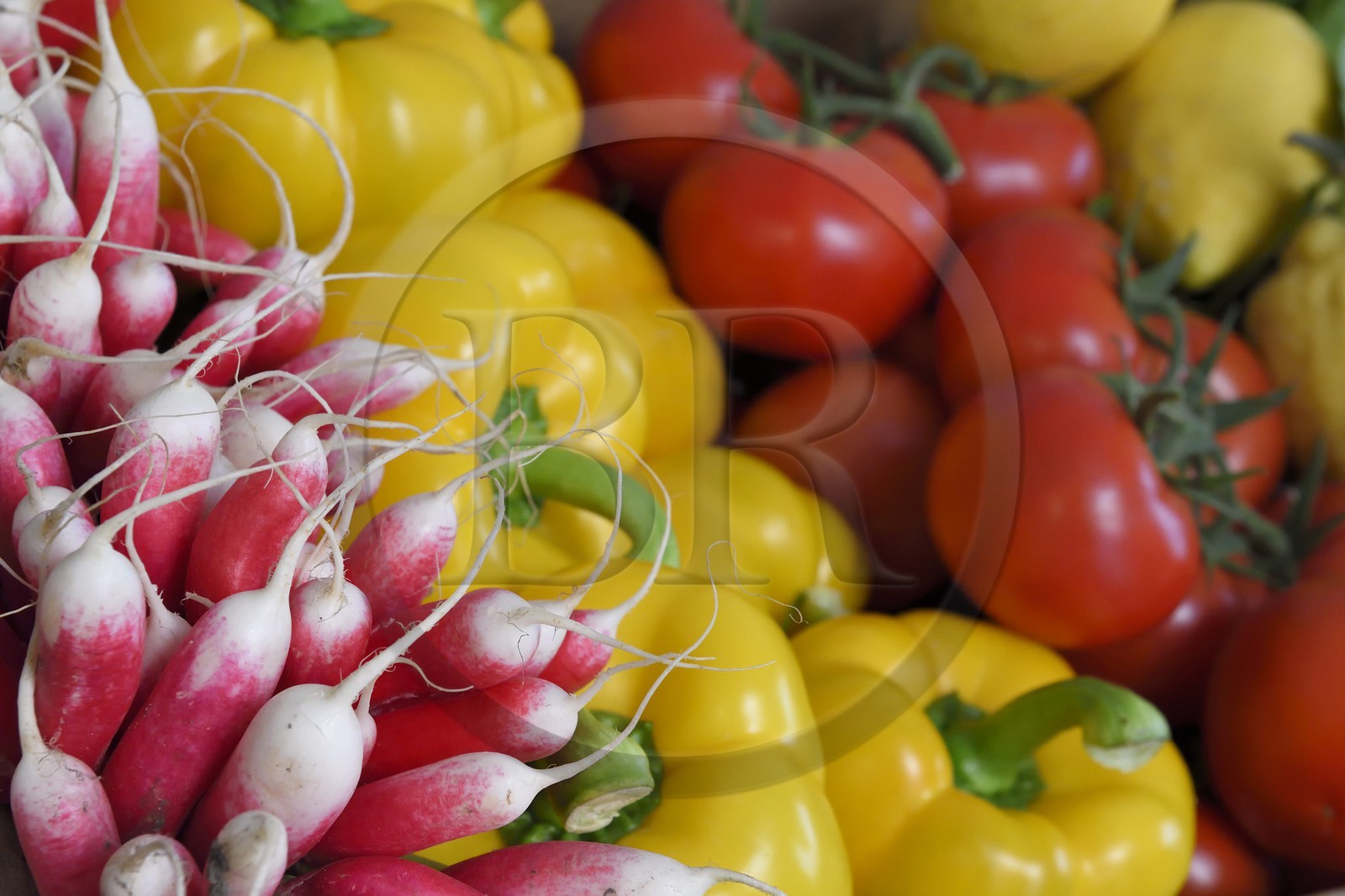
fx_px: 2241
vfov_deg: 22.6
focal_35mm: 60
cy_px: 448
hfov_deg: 33.4
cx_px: 672
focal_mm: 60
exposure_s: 1/60
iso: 3200
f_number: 11
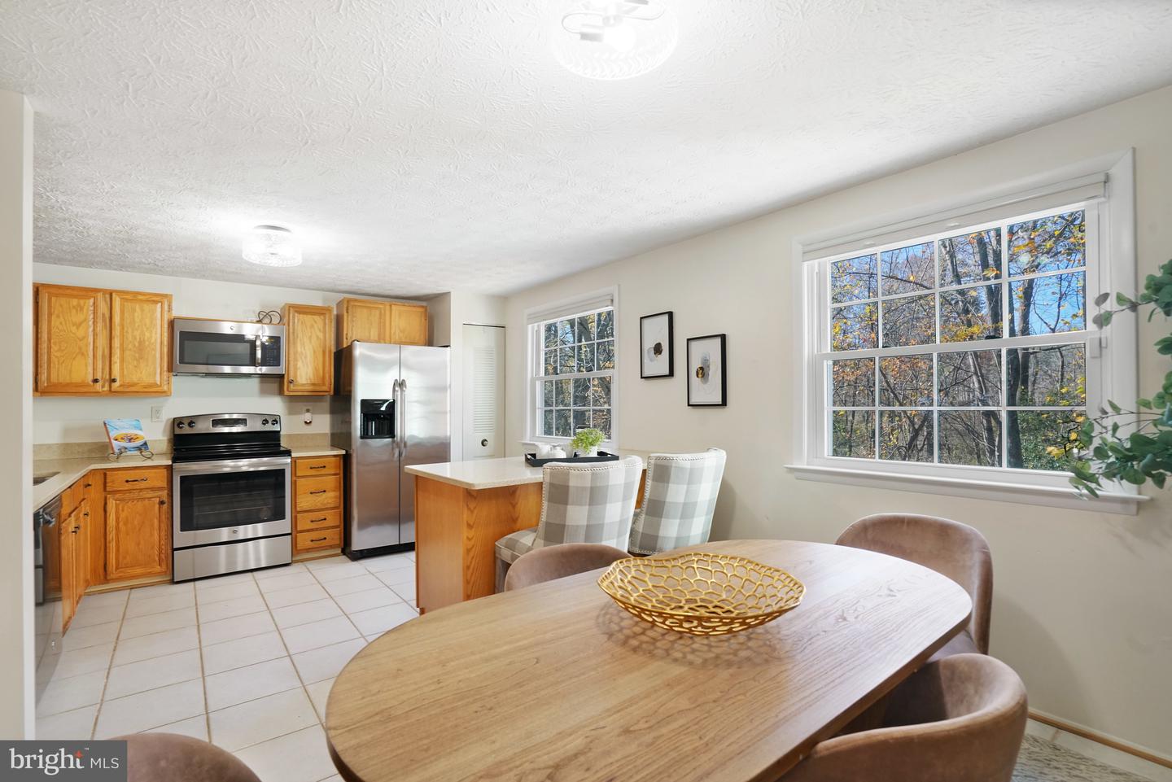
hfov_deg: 96.7
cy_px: 391
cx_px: 586
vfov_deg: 73.8
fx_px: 521
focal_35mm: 16
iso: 1250
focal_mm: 16
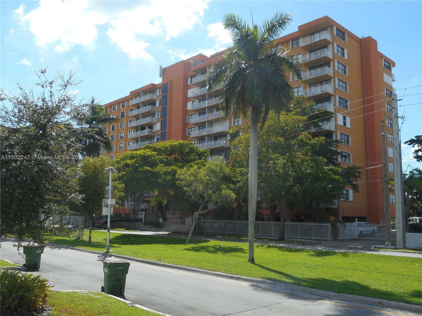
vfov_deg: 41.8
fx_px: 414
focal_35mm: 34
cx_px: 211
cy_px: 158
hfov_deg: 54.0
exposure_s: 1/500
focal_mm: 6
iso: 80
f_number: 4.2
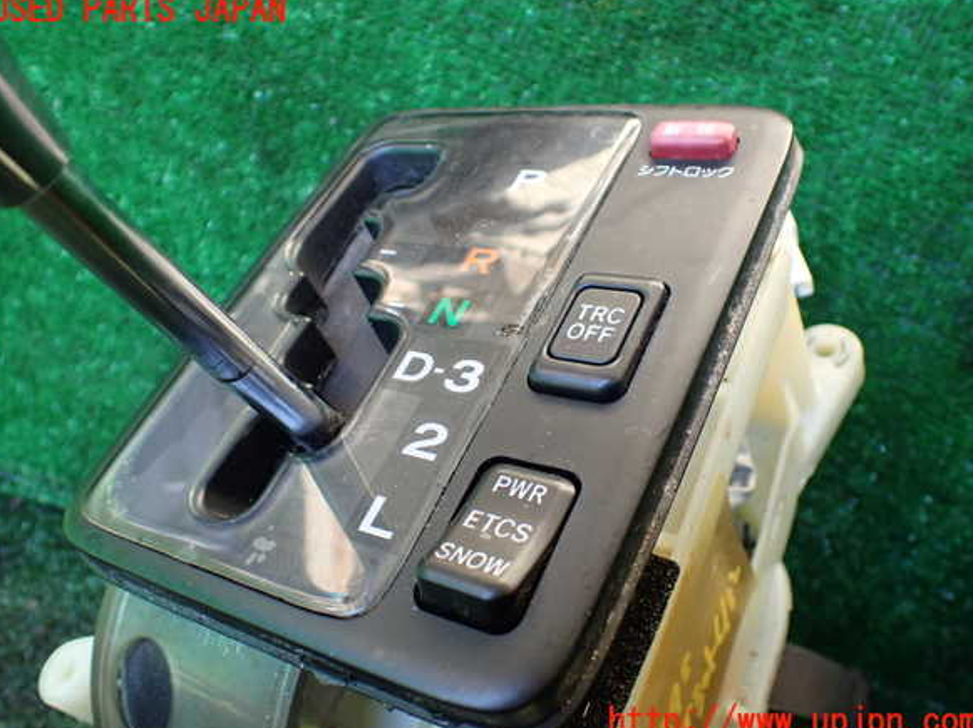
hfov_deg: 58.4
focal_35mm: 31
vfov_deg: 45.4
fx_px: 871
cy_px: 367
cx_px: 484
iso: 320
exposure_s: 1/125
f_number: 2.3
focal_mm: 5.4
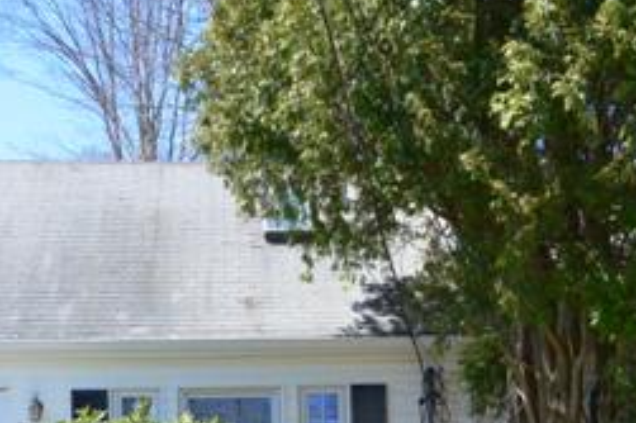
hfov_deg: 28.2
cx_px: 302
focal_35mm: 72
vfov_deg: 17.8
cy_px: 550
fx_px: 1264
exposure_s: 1/500
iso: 1600
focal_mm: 15
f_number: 11
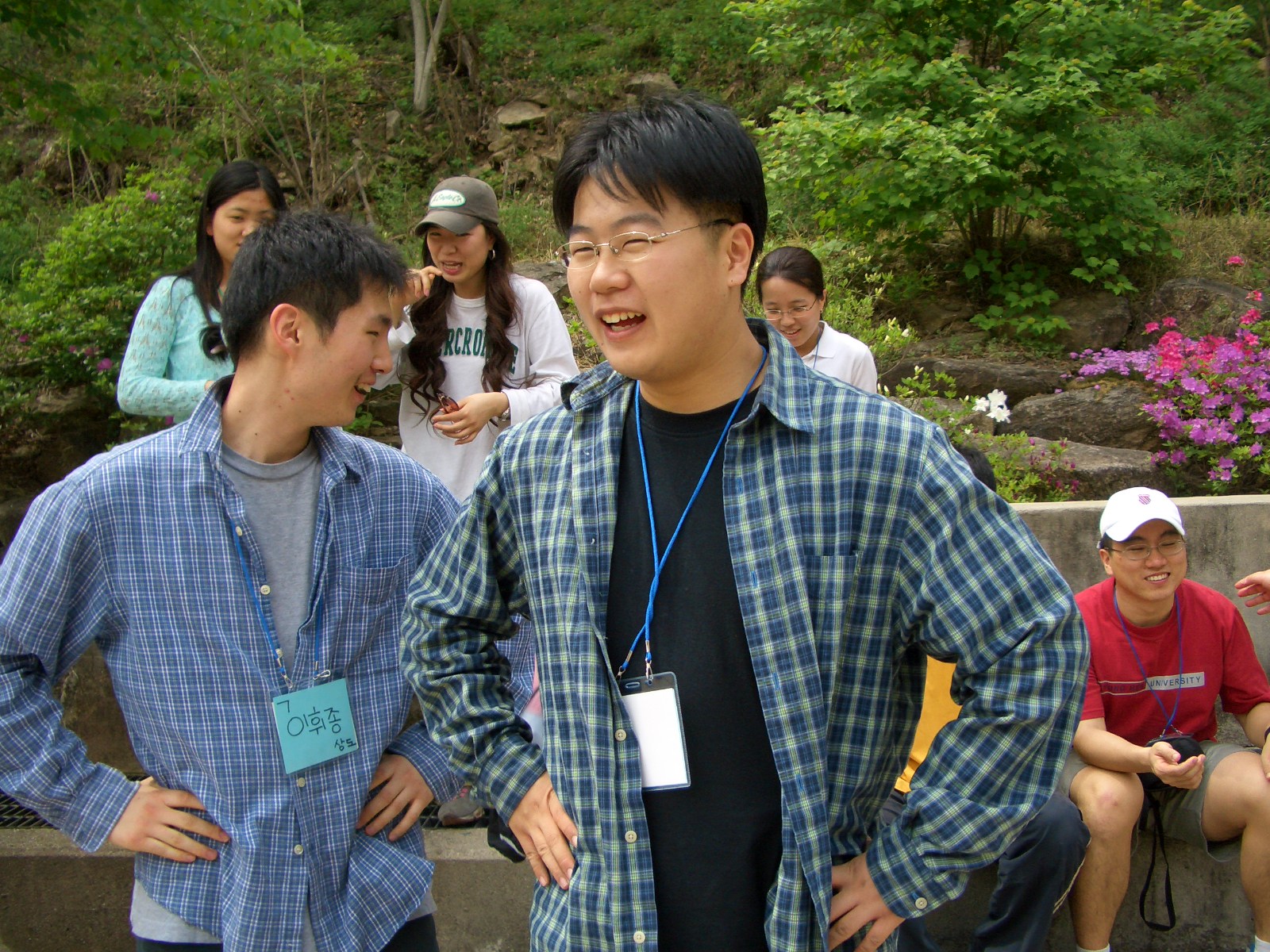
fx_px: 1284
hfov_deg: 52.6
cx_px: 635
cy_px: 476
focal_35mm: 35
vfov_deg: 40.7
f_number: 2.6
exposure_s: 1/400
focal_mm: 5.8
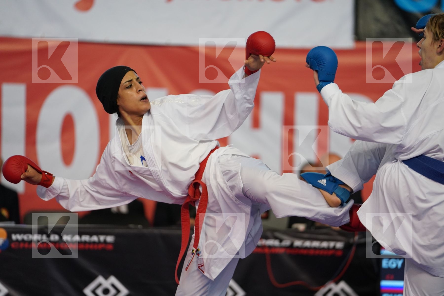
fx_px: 2331
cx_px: 222
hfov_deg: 10.9
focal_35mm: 189
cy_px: 148
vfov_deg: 7.3
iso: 2000
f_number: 2.8
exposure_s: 1/1000
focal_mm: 189
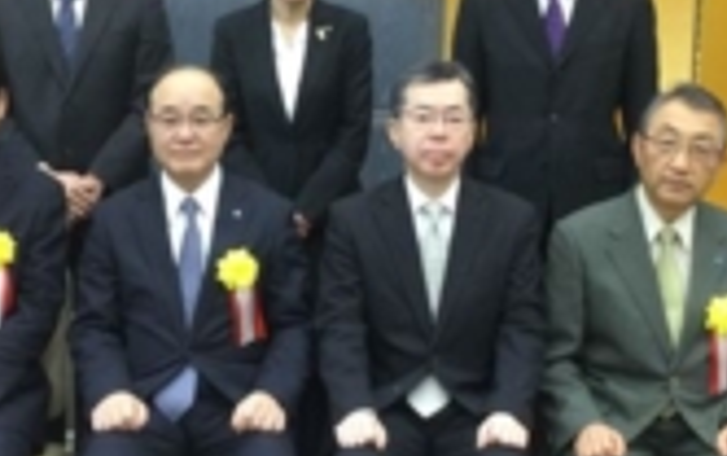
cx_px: 333
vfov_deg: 16.5
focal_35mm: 79
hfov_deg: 26.1
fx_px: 1566
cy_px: 246
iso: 100
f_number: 2.4
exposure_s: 1/33
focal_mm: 3.3
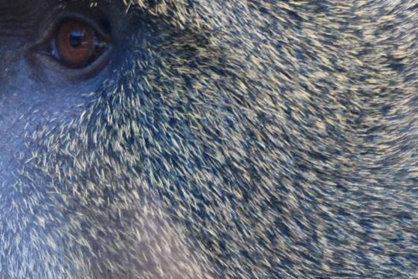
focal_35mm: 1294
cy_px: 94
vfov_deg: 1.1
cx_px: 77
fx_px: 15019
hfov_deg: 1.6
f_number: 5.6
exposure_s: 1/320
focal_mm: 300
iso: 1000
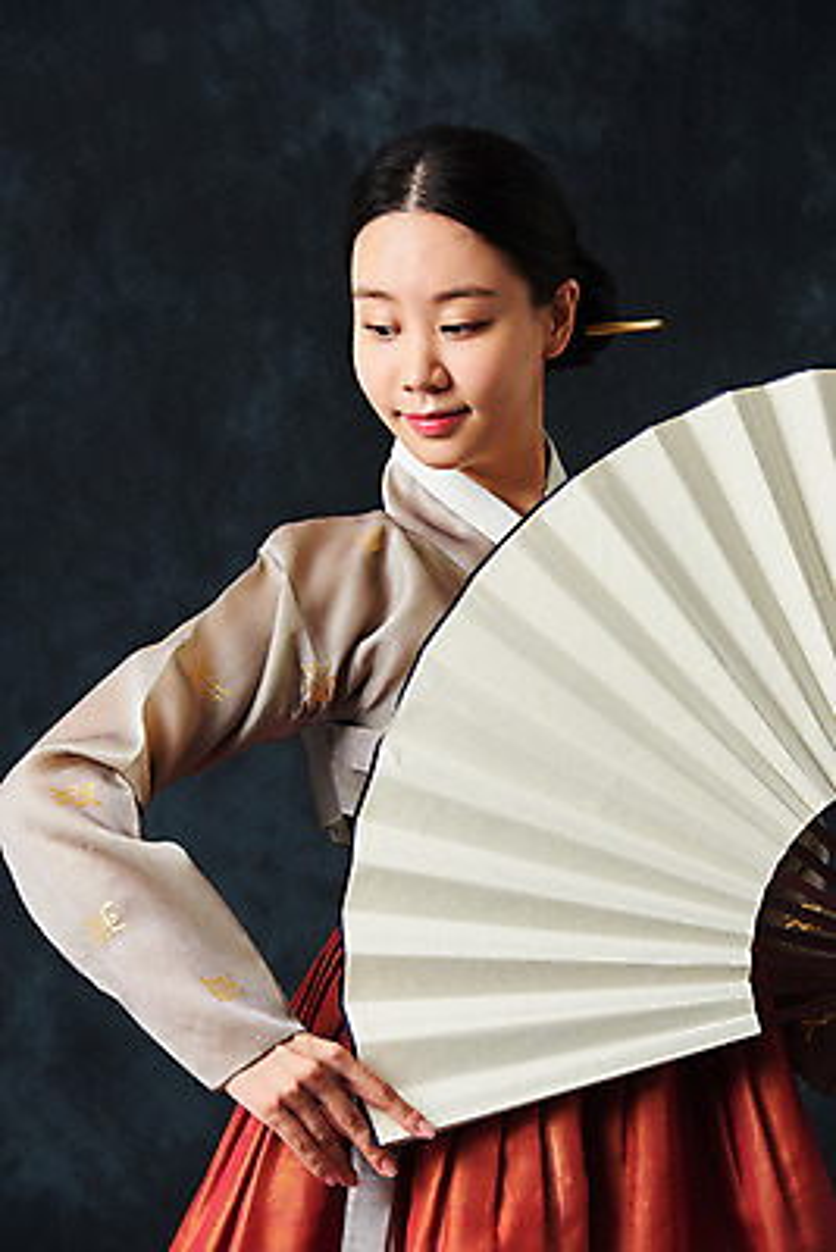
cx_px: 418
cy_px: 626
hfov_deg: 7.2
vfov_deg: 10.8
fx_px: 6612
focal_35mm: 190
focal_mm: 190
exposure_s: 1/125
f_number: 10
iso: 100
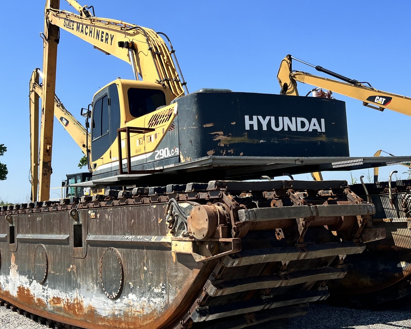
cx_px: 202
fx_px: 572
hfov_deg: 39.5
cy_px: 154
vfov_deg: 32.1
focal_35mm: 47
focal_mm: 5.7
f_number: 1.5
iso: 50
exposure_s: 1/4444
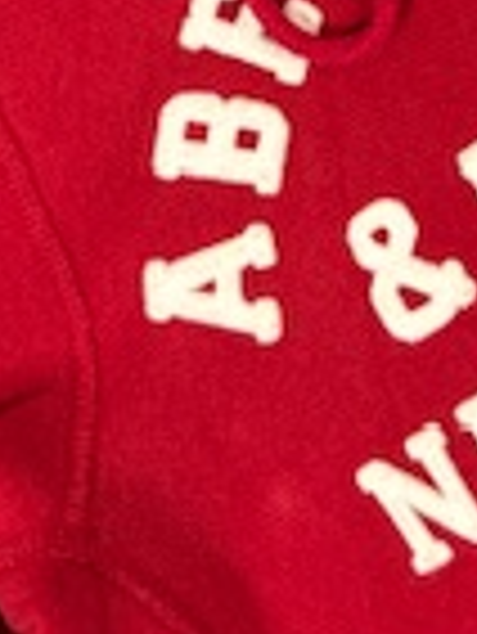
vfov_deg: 15.9
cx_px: 351
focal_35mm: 109
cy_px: -436
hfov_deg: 13.6
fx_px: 2000
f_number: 1.78
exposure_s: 1/100
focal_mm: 6.76
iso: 100
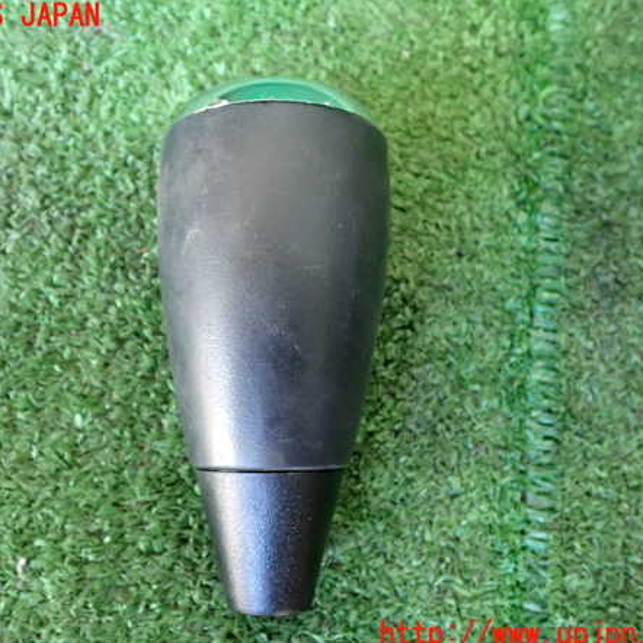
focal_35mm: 36
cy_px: 326
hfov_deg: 45.9
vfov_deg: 46.0
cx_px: 272
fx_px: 757
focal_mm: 5.4
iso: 640
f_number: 2.3
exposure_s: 1/30
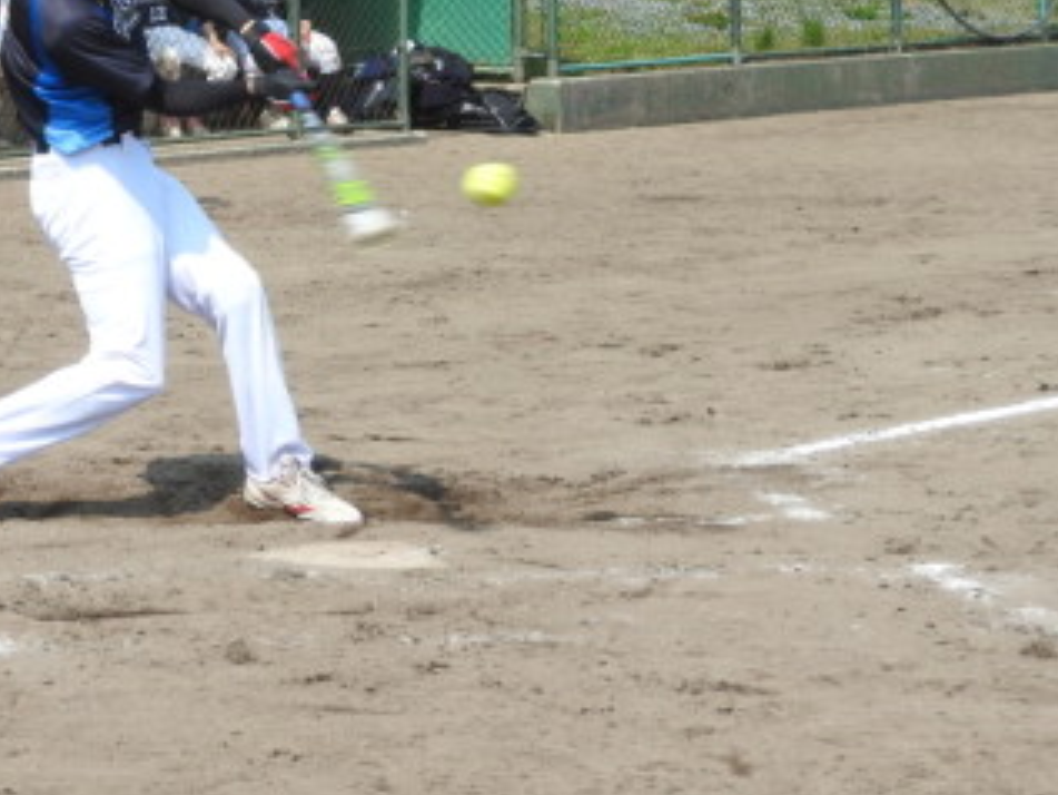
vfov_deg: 9.2
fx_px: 4923
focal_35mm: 161
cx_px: 217
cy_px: 77
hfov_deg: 12.2
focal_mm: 15.2
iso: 100
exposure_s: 1/500
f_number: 4.5
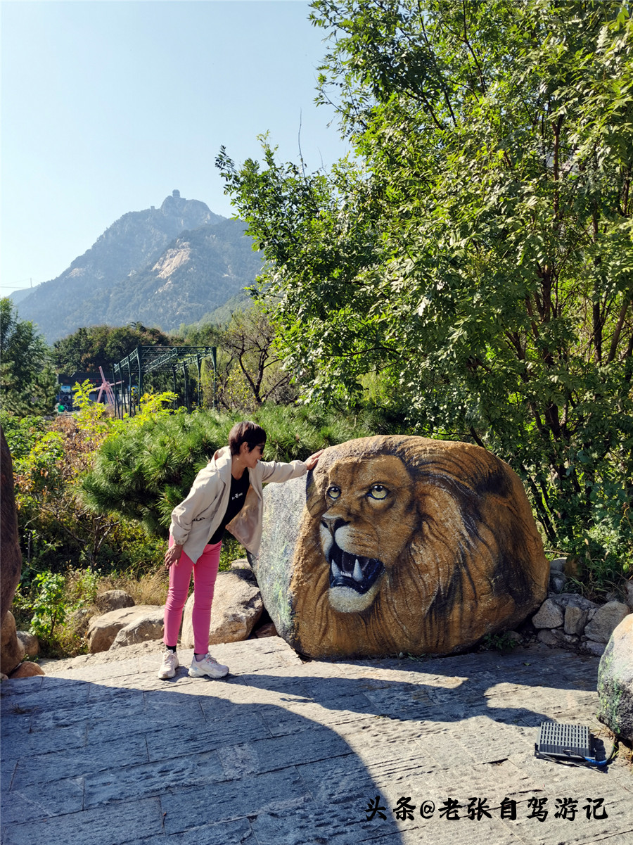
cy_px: 422
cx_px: 316
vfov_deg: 65.3
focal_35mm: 27
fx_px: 659
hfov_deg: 51.3
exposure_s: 1/3247
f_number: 1.6
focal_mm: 5.56
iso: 50
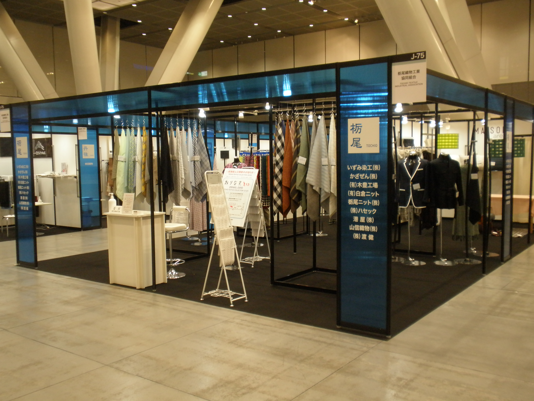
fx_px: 571
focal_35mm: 37
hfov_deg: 50.1
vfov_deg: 38.7
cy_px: 200
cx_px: 267
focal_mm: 6.6
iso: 160
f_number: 3.5
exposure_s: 1/30
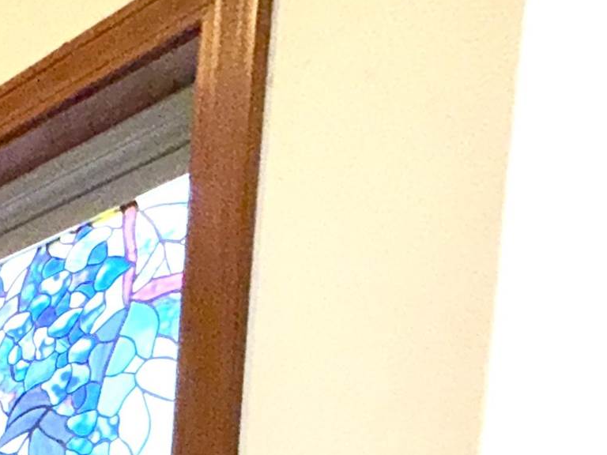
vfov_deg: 19.8
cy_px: 801
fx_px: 982
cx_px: -586
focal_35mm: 56
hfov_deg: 19.7
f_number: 2.2
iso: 80
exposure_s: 1/122
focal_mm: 2.22
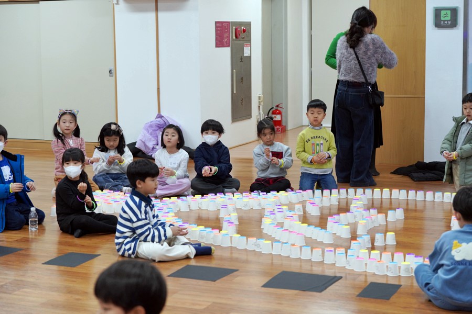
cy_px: 157
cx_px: 236
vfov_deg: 19.5
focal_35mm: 70
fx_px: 918
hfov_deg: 28.8
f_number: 4
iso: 1600
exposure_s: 1/160
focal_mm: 70
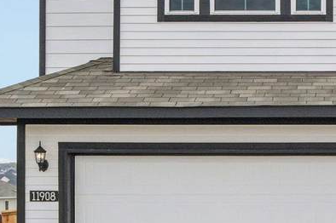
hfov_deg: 21.2
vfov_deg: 15.0
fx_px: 849
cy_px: 113
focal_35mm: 91
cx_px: 379
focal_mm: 19
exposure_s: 1/640
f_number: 8
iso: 400
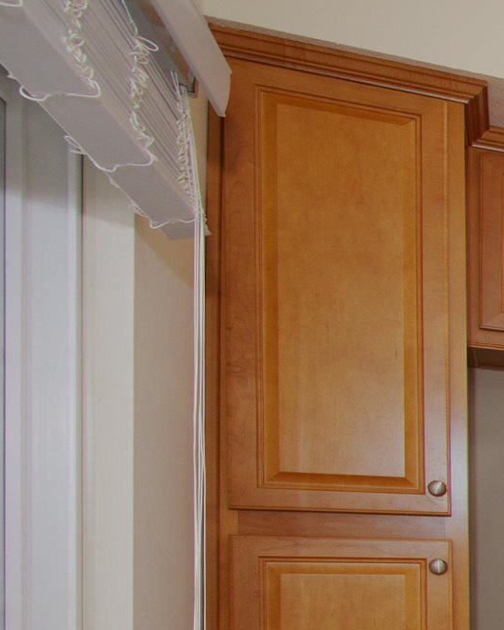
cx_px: 1452
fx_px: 1178
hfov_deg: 12.1
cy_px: 647
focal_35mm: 63
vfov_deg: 27.9
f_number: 7.1
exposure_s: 1/5
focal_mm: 14.5
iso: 320
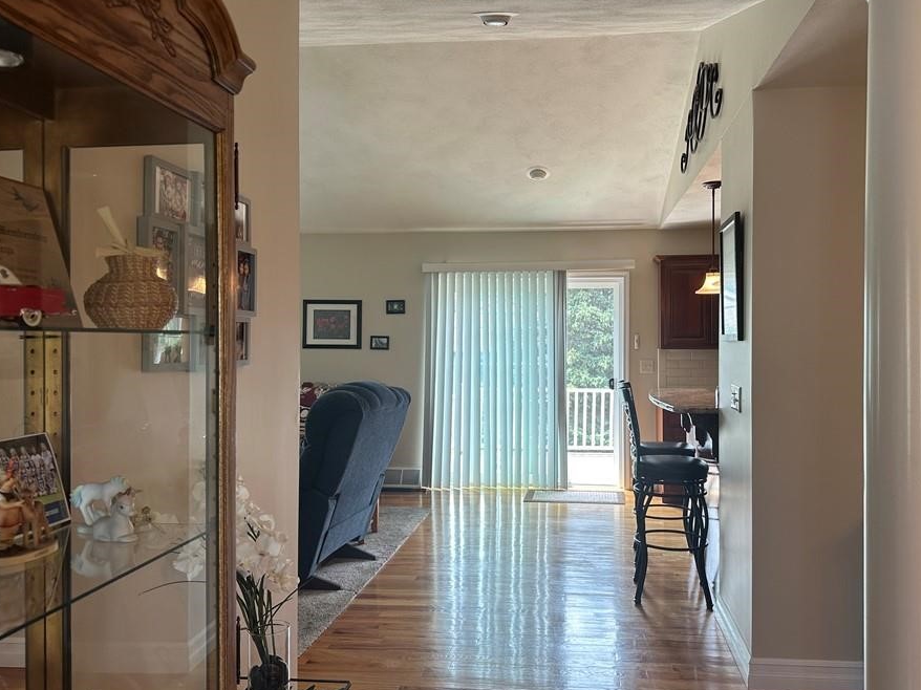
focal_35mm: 28
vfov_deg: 49.7
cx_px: 513
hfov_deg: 63.3
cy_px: 344
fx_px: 745
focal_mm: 6.86
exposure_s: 1/120
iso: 100
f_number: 1.78
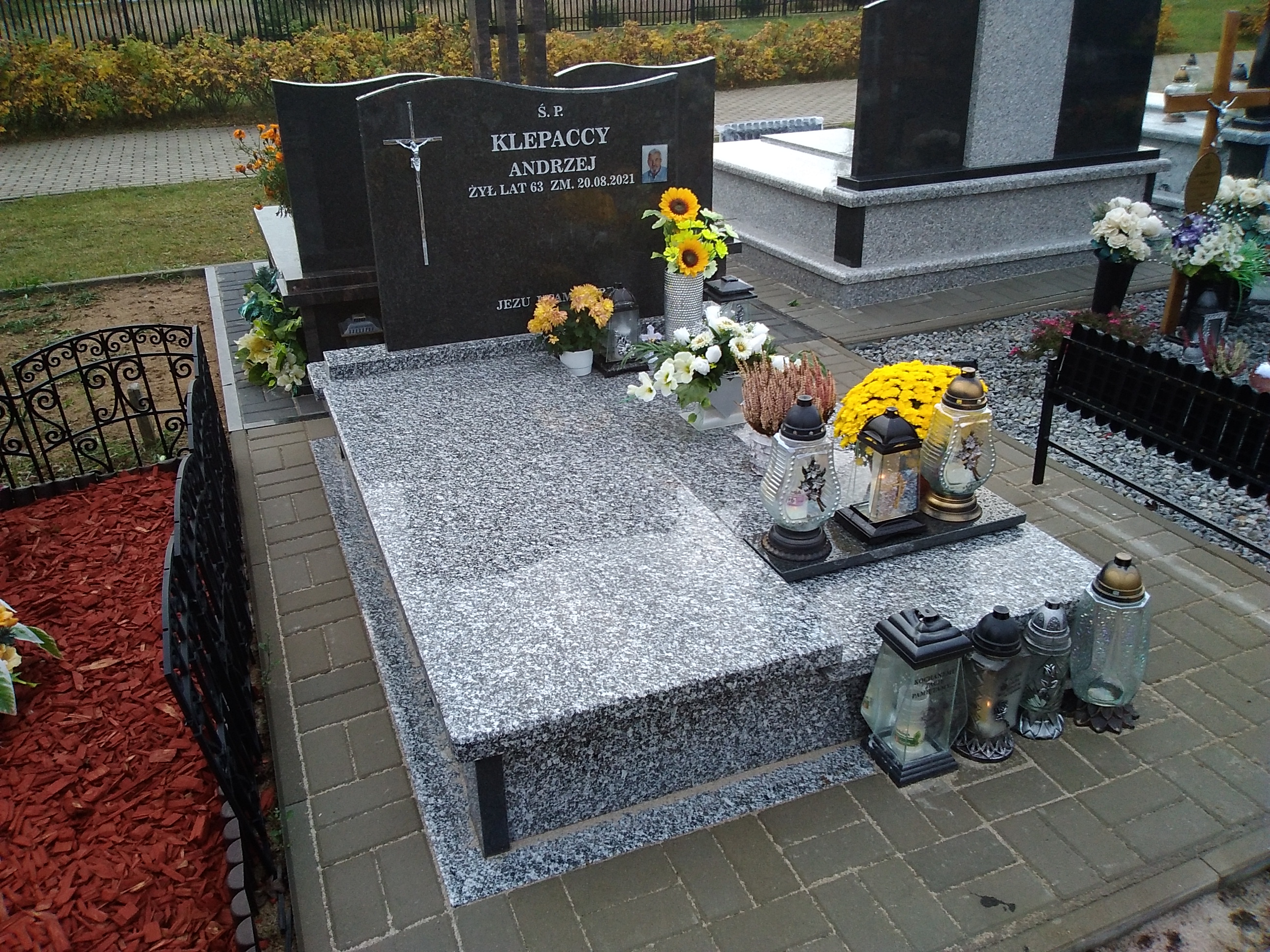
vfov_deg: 48.2
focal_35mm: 29
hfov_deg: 61.7
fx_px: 1064
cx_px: 635
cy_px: 476
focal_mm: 2.39
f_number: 2.4
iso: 100
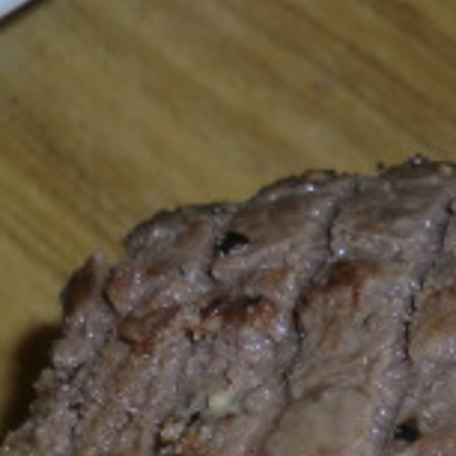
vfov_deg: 12.8
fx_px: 1923
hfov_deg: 12.0
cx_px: 924
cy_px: 691
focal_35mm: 129
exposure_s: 1/30
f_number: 7.8
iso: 64
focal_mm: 6.3
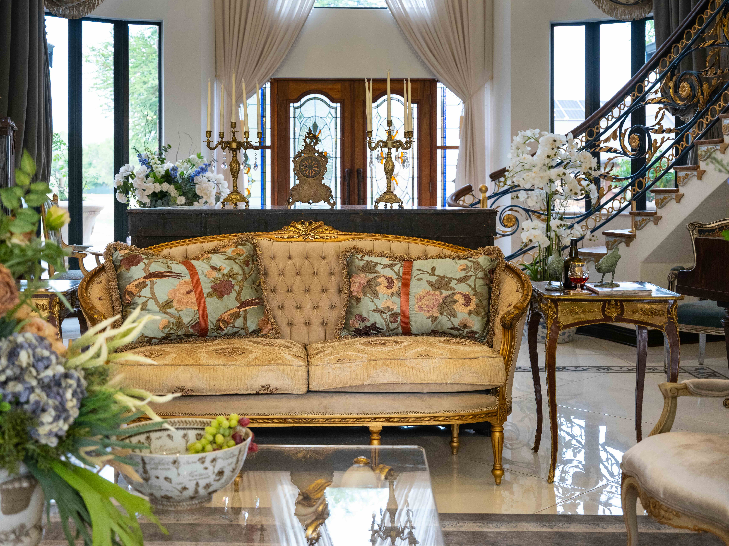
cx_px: 364
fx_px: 1011
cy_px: 273
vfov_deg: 30.3
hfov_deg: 39.7
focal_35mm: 48
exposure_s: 1/160
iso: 1250
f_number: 5.4
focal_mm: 60.7
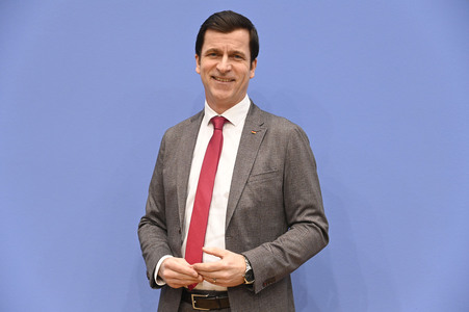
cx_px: 234
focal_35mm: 65
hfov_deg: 31.0
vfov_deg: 20.9
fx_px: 846
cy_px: 156
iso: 5000
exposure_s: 1/400
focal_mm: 65
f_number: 4.5
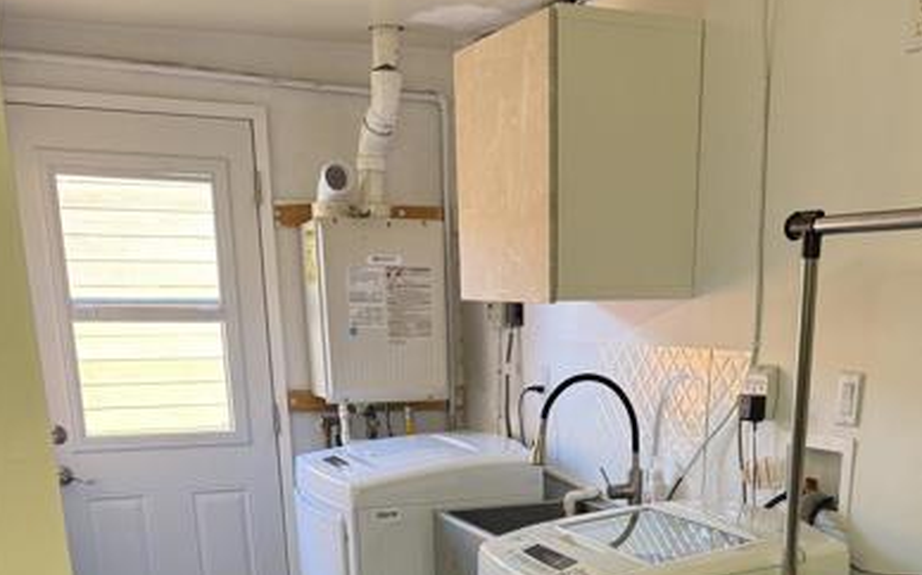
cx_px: 558
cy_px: 646
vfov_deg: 27.6
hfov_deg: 46.9
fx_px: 1055
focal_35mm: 42
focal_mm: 6.76
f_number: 1.78
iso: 160
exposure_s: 1/60
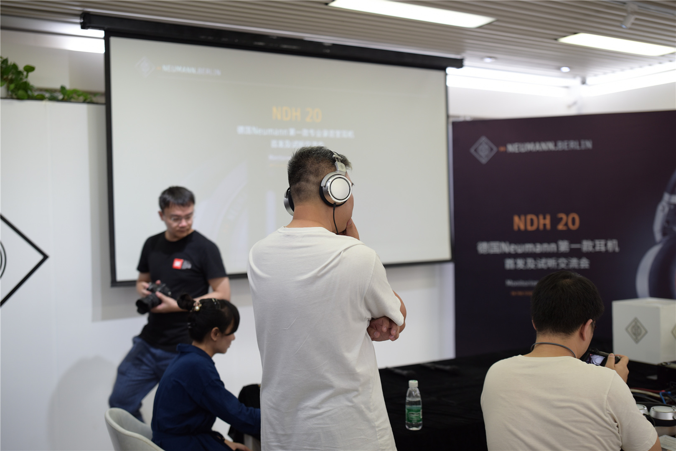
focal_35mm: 40
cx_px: 338
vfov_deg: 33.4
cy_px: 226
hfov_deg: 48.4
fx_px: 751
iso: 200
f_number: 1.8
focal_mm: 40
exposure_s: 1/100
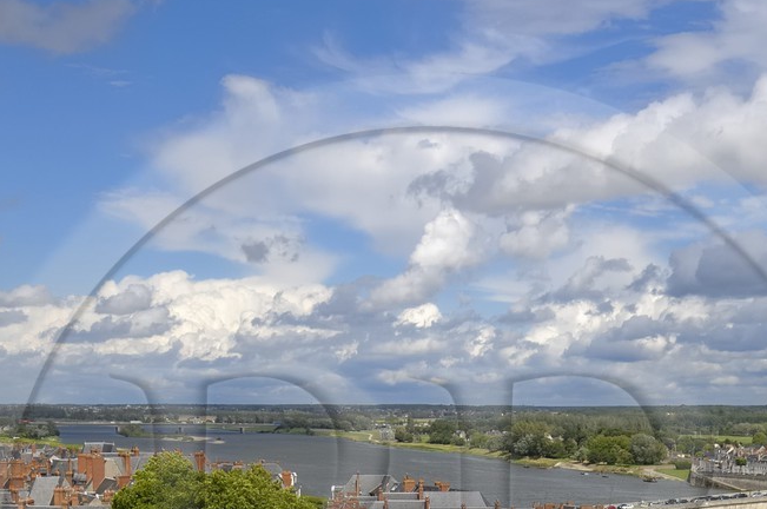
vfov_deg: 21.7
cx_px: 431
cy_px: 561
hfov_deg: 33.9
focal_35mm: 59
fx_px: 1255
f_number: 11
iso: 100
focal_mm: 16
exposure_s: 1/160
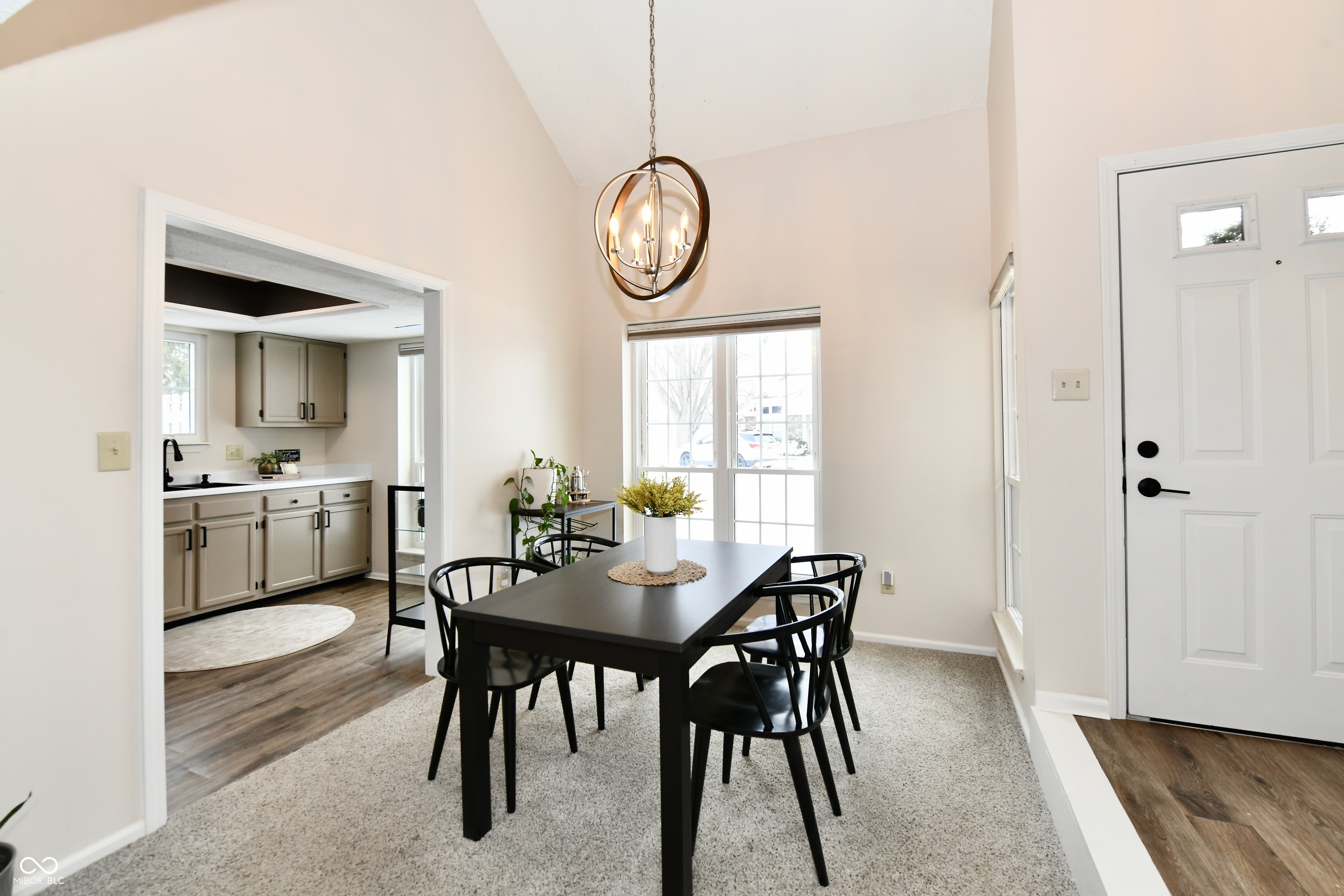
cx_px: 672
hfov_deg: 104.3
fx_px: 523
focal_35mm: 14
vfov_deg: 81.2
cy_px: 448
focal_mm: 14
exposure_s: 1/100
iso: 1000
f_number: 7.1
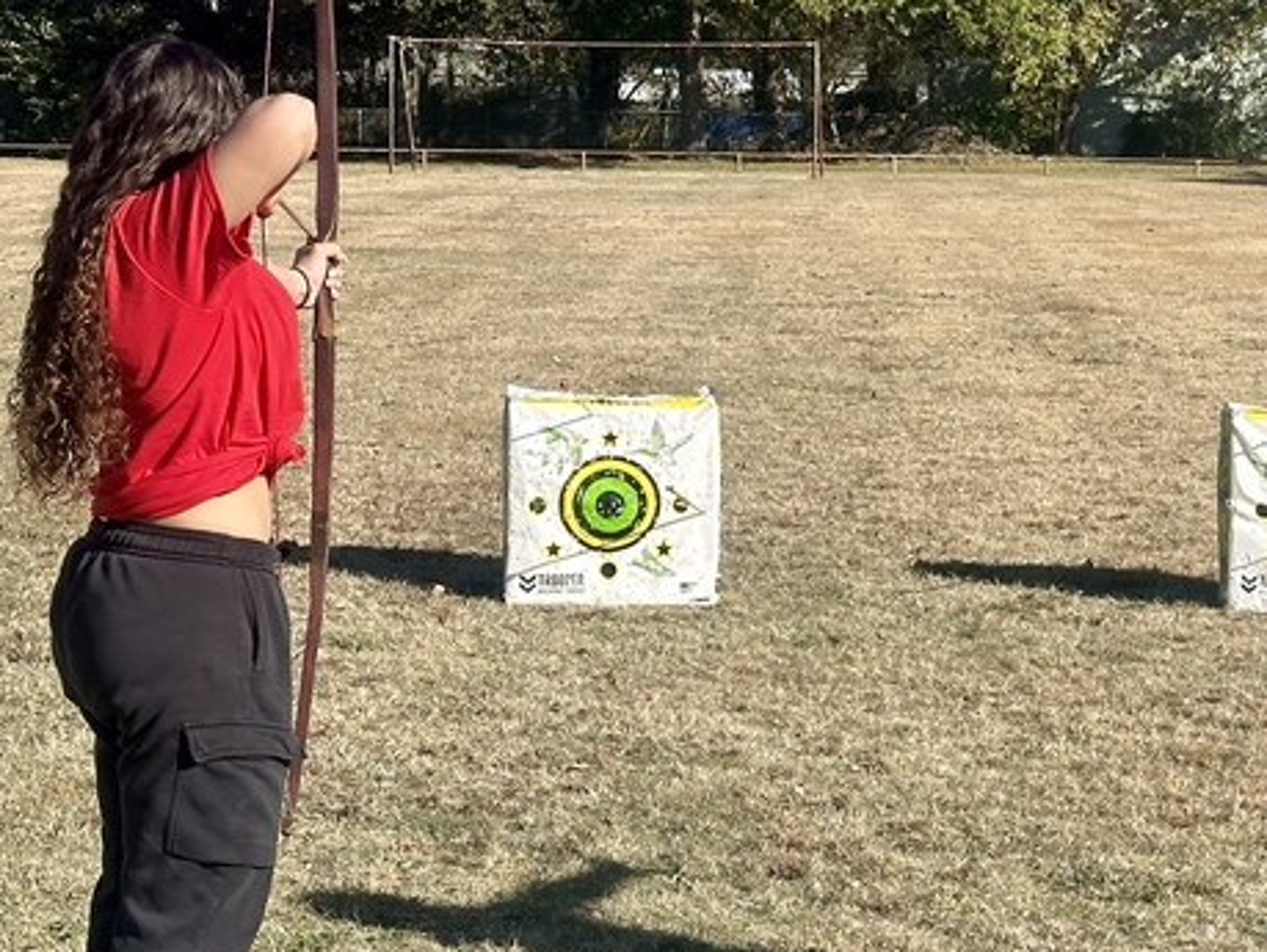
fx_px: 3919
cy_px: 436
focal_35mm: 107
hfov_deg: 18.0
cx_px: 1181
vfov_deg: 13.9
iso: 64
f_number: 1.78
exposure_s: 1/3876
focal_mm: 6.86
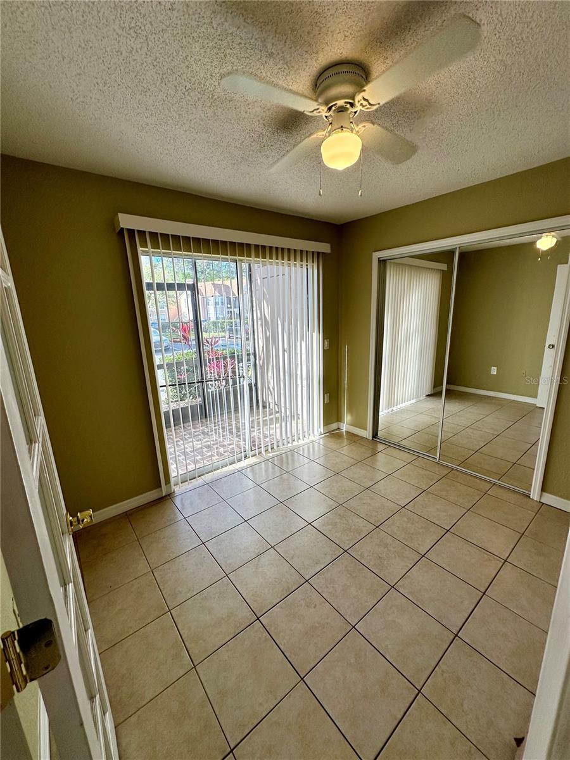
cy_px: 380
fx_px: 307
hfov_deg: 85.7
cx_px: 285
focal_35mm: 14
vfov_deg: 102.1
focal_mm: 2.22
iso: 40
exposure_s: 1/217
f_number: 2.2
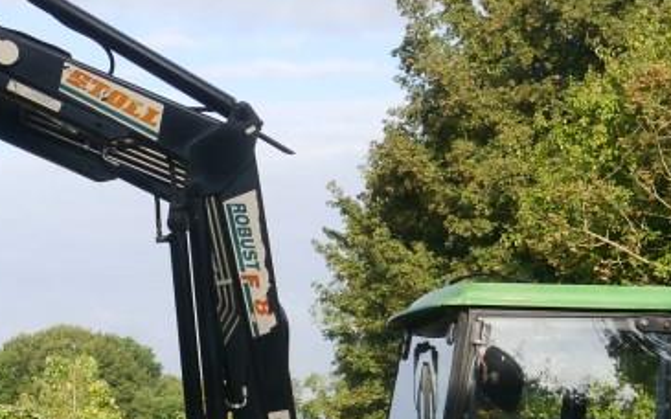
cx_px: 384
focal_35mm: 113
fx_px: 2066
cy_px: 469
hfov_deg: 18.4
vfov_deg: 11.4
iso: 160
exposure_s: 1/250
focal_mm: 19
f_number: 7.1
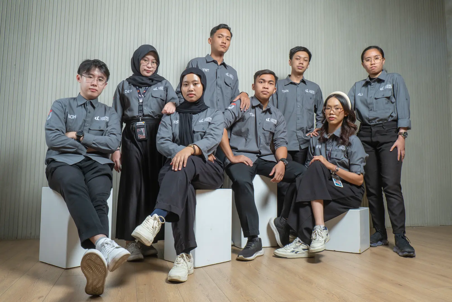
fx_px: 364
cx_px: 226
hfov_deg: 63.7
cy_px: 151
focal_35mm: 29
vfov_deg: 45.0
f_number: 8
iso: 320
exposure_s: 1/125
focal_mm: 19.6
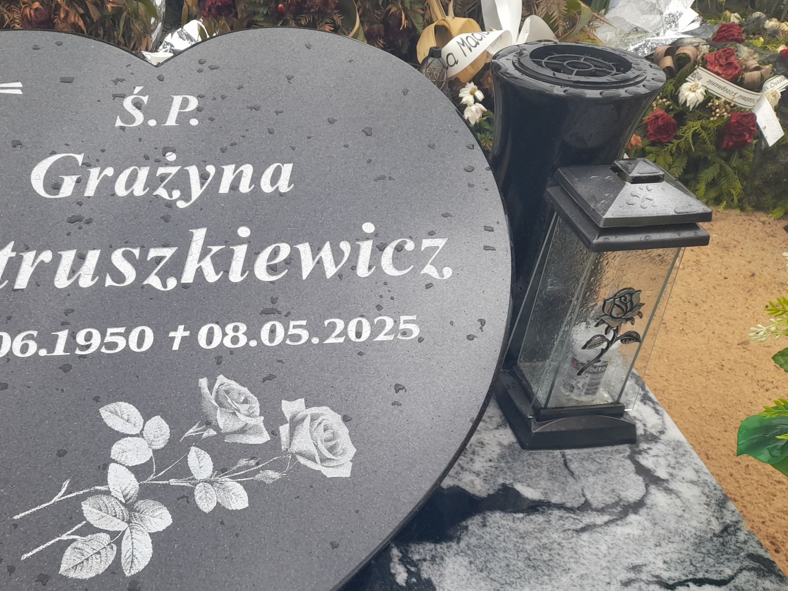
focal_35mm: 34
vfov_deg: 41.3
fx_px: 774
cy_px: 390
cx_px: 278
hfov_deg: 53.1
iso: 25
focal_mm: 4.6
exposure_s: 1/100
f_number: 2
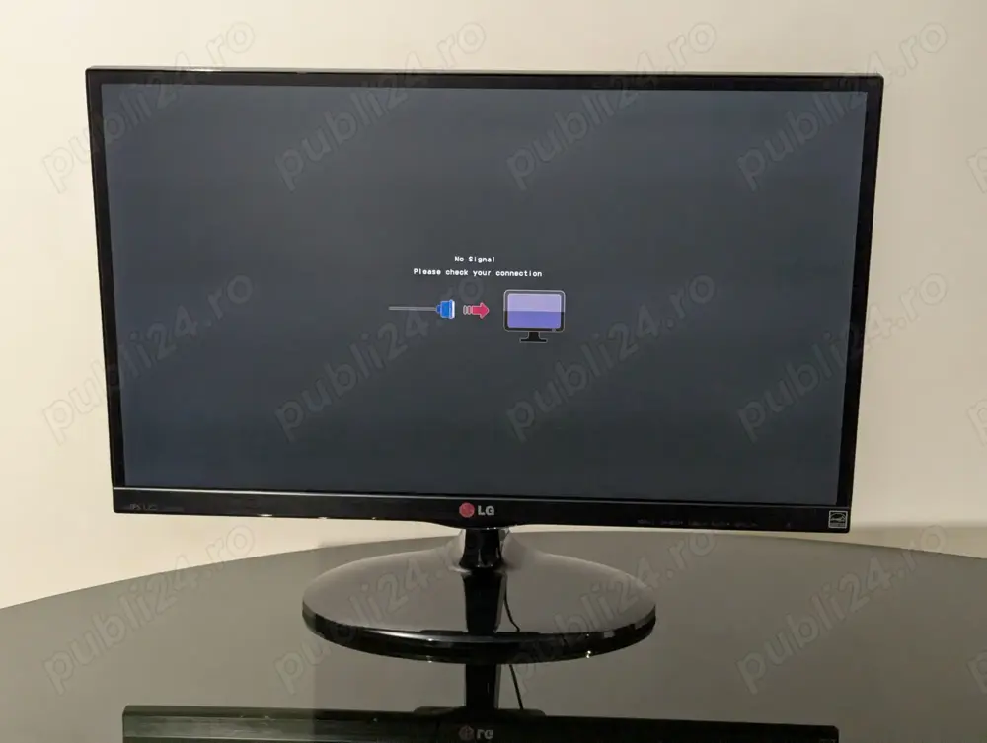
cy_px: 372
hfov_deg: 39.6
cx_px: 494
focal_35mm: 48
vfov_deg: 30.3
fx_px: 1371
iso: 1114
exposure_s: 1/127
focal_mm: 6.81
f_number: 1.85
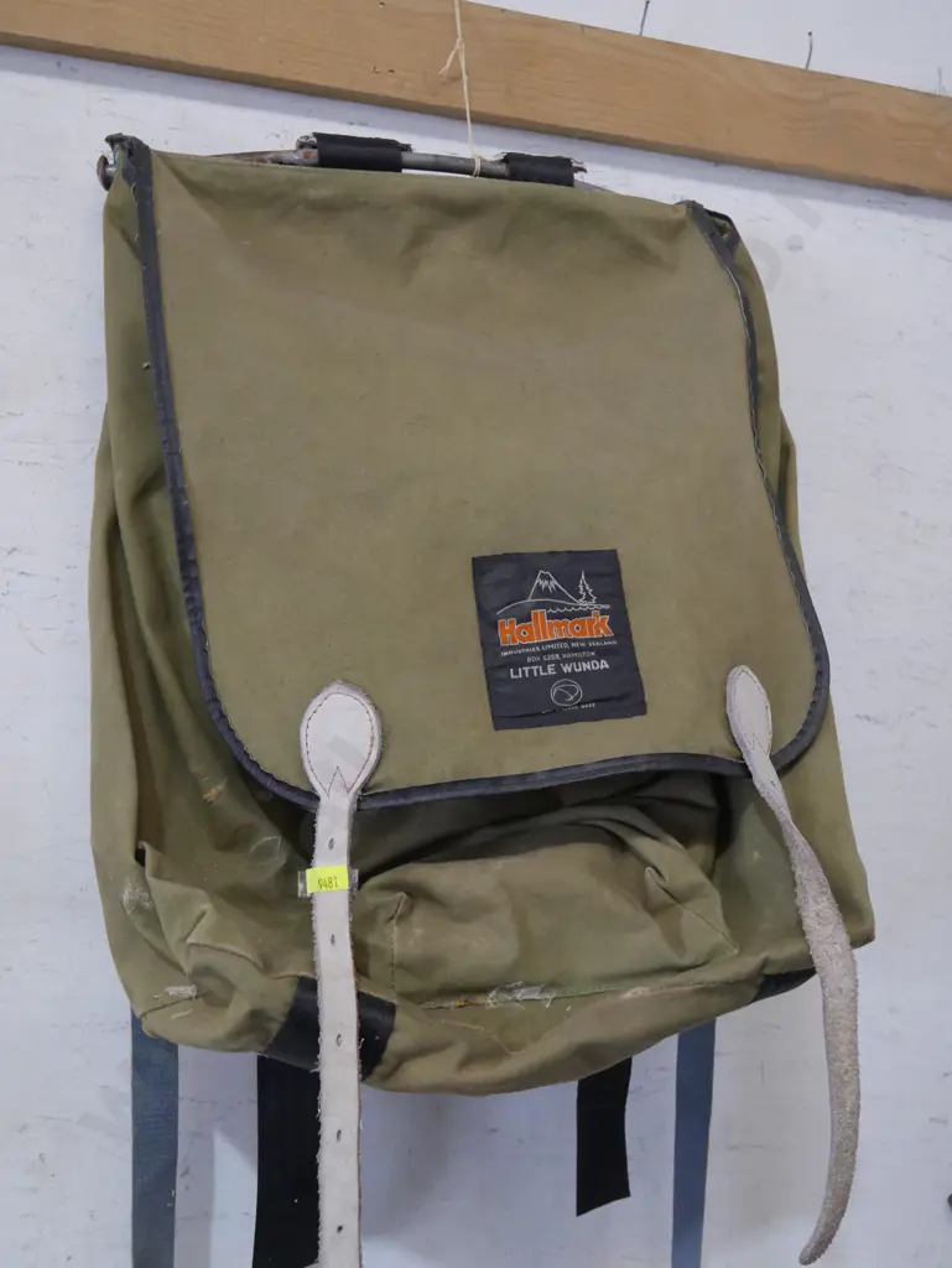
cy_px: 634
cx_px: 476
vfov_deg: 51.3
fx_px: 1319
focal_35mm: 36
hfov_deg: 39.7
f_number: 4
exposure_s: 1/60
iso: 800
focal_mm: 18
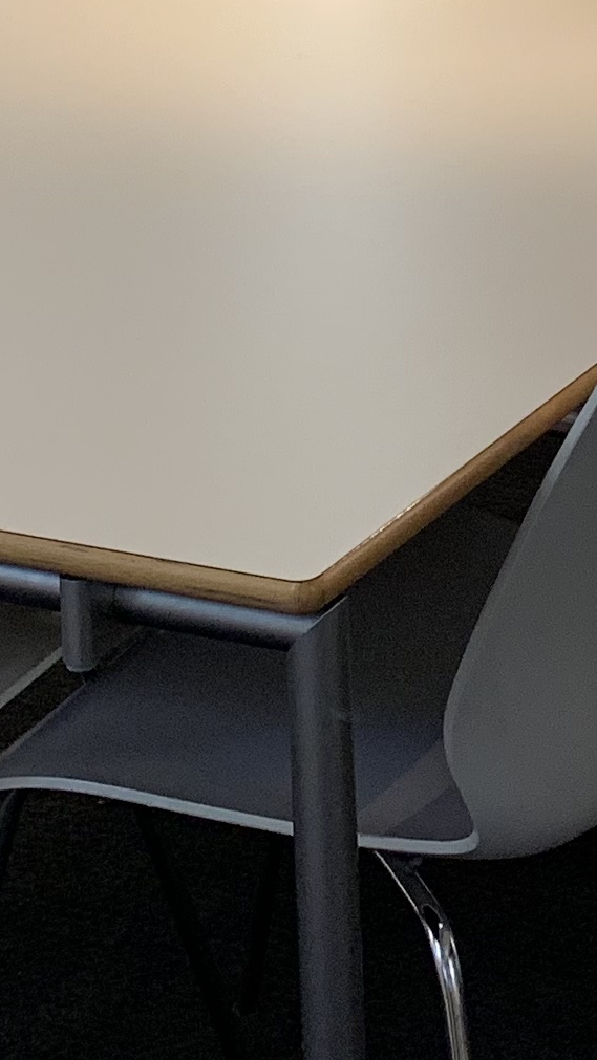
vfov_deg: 17.4
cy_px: -420
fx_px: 3179
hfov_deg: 10.4
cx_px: 908
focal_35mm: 113
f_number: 1.8
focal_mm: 4.25
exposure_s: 1/50
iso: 80
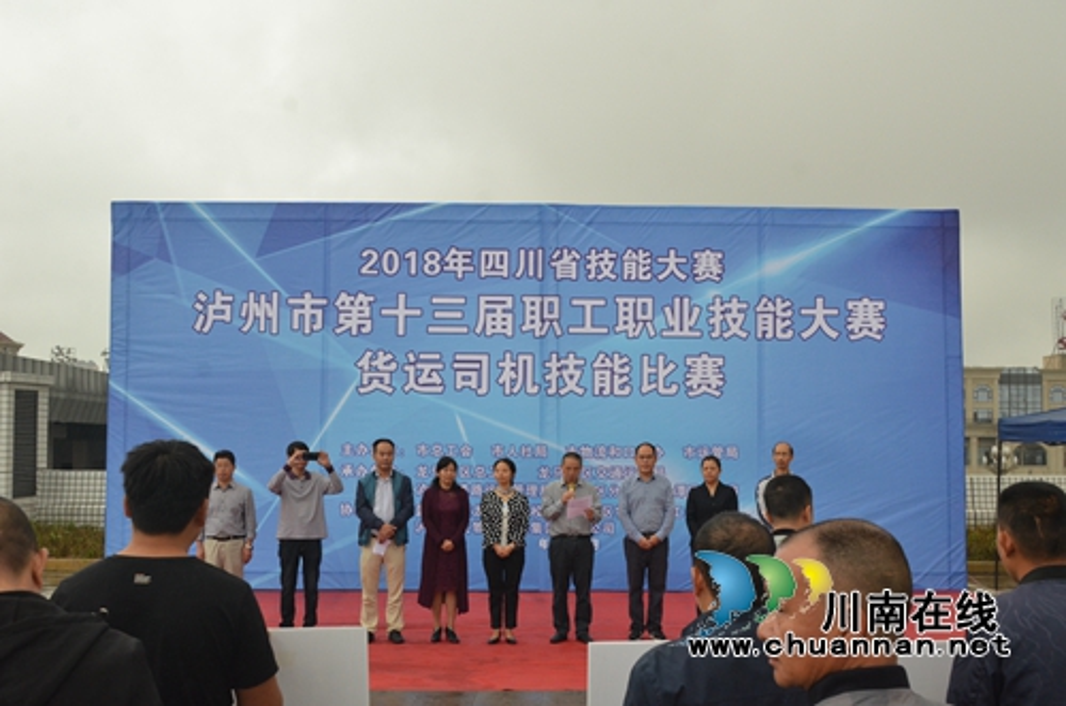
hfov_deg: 46.5
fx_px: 1241
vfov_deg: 31.7
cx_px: 533
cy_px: 353
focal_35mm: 42
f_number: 9.5
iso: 1250
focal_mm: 28
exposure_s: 1/350
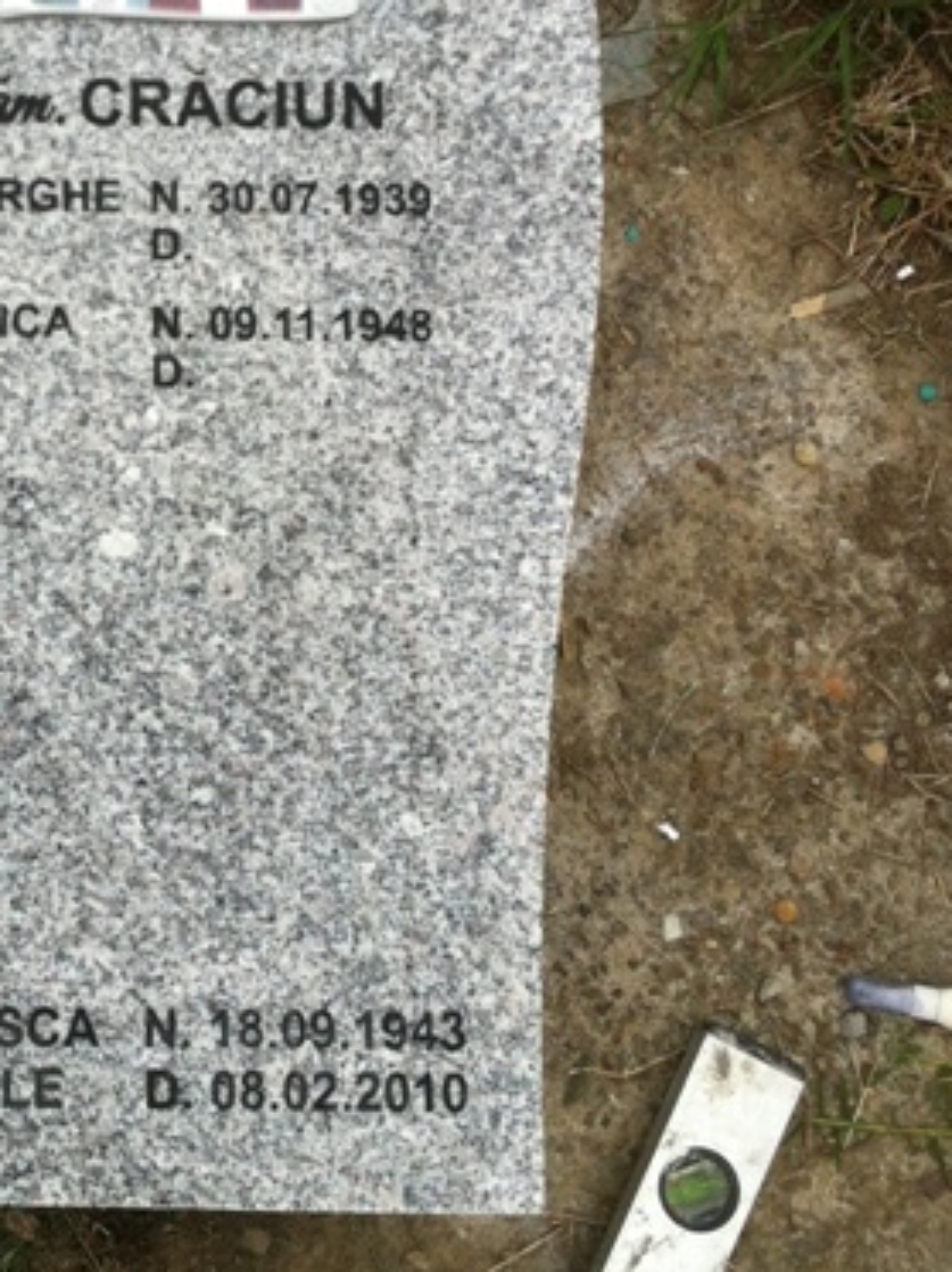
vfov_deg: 25.8
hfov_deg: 19.0
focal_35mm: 75
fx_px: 2755
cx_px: -41
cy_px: 351
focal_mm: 3.85
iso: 80
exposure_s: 1/1077
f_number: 2.8
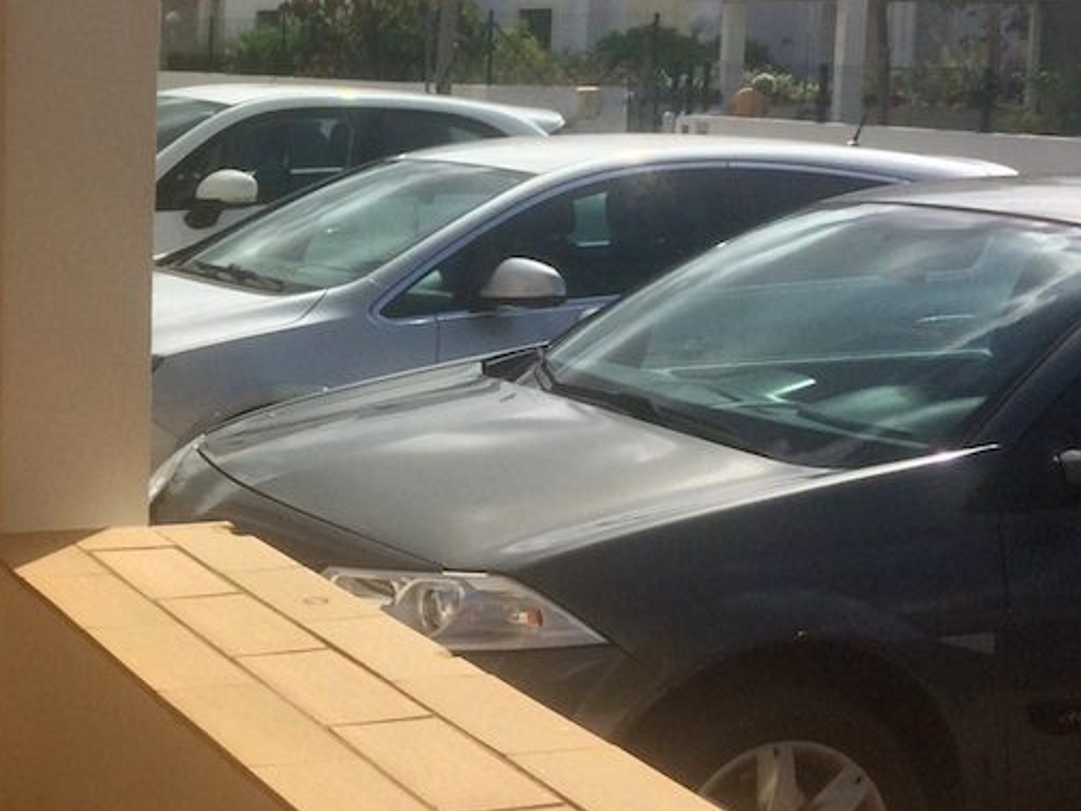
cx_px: -32
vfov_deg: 21.2
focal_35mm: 69
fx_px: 2155
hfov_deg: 26.5
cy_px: 287
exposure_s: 1/4115
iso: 32
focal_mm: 4.15
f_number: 2.2
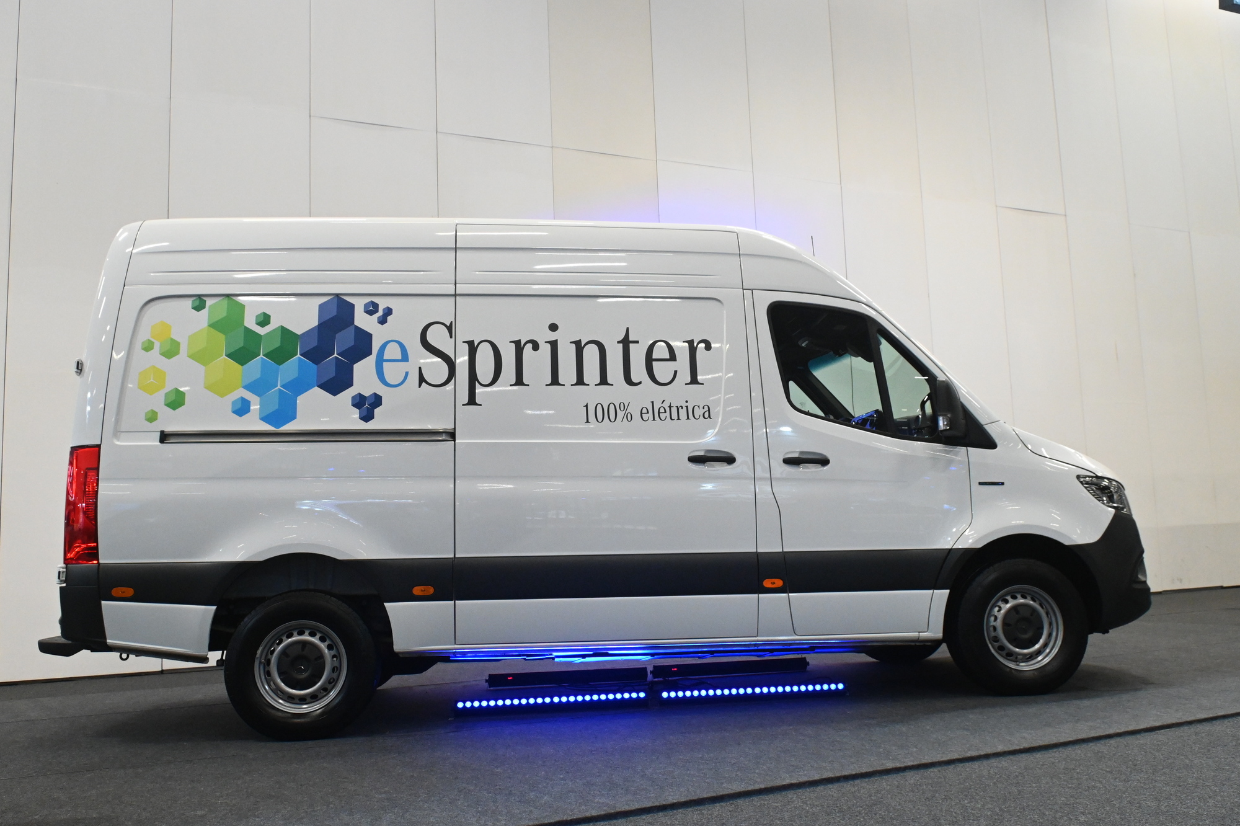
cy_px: 413
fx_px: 1033
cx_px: 620
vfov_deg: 43.6
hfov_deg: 61.9
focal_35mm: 30
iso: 2500
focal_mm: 20
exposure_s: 1/60
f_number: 6.3
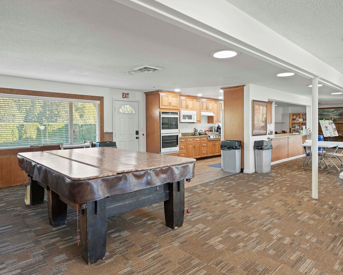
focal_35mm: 23
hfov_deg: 73.2
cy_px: 124
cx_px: 184
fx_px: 230
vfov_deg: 61.5
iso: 200
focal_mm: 16.5
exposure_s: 1.3
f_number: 8
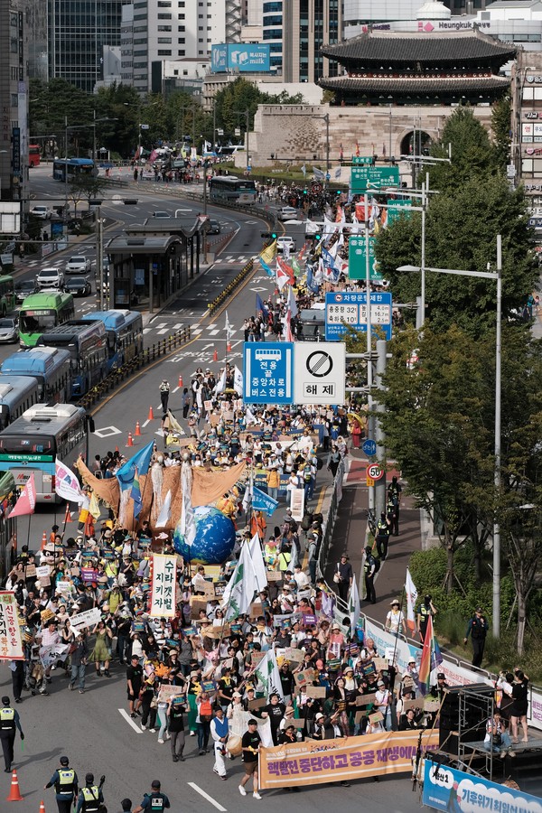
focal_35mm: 135
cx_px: 271
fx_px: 3049
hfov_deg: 10.2
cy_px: 406
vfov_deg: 15.2
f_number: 6.4
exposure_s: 1/1000
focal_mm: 90
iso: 400
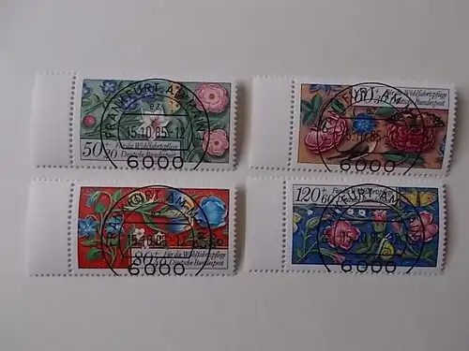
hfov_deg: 67.3
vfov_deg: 53.1
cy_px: 176
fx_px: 352
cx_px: 234
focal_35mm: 26
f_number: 3.2
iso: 180
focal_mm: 4.6
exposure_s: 1/25
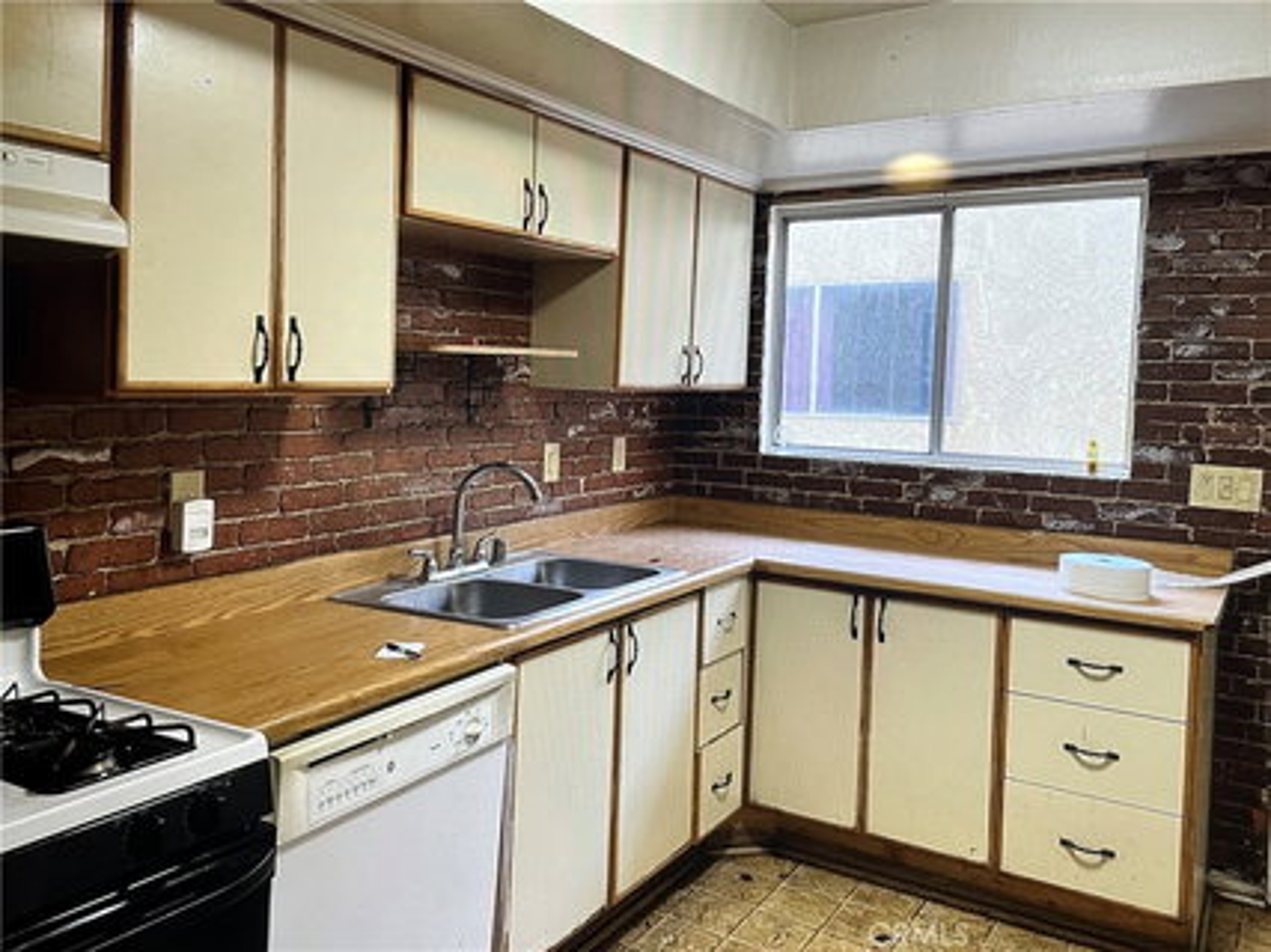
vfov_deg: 30.3
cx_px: 636
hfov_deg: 39.7
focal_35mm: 48
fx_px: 1762
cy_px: 476
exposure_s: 1/120
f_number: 1.78
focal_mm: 6.86
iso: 80
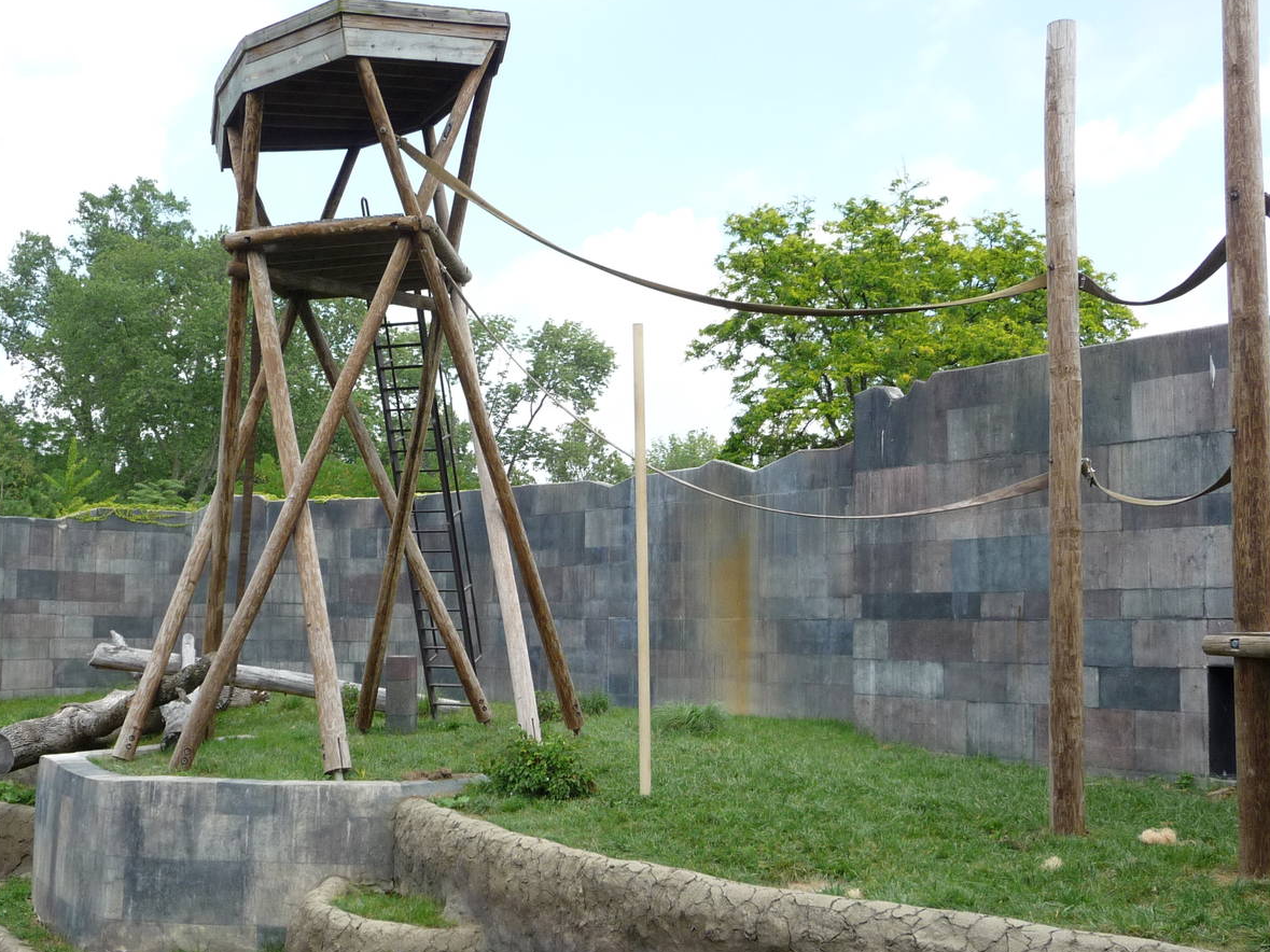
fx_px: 1394
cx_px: 608
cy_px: 519
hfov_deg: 49.0
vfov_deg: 37.7
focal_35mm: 38
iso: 125
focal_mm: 4.7
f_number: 3.3
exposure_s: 1/500
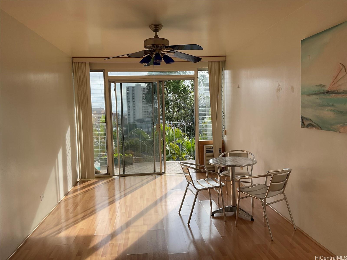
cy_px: 130
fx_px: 291
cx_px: 174
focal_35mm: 29
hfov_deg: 61.7
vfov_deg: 48.2
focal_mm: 3
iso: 16
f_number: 1.8
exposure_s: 1/627
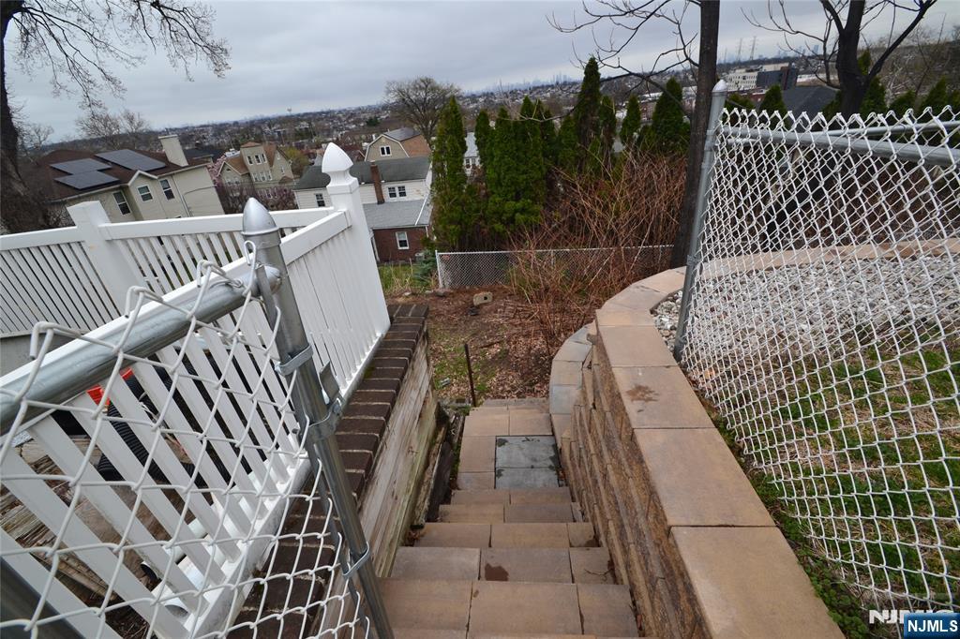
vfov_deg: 77.3
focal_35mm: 15
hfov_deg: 100.4
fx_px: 400
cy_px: 320
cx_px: 480
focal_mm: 10
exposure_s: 1/200
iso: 400
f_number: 10
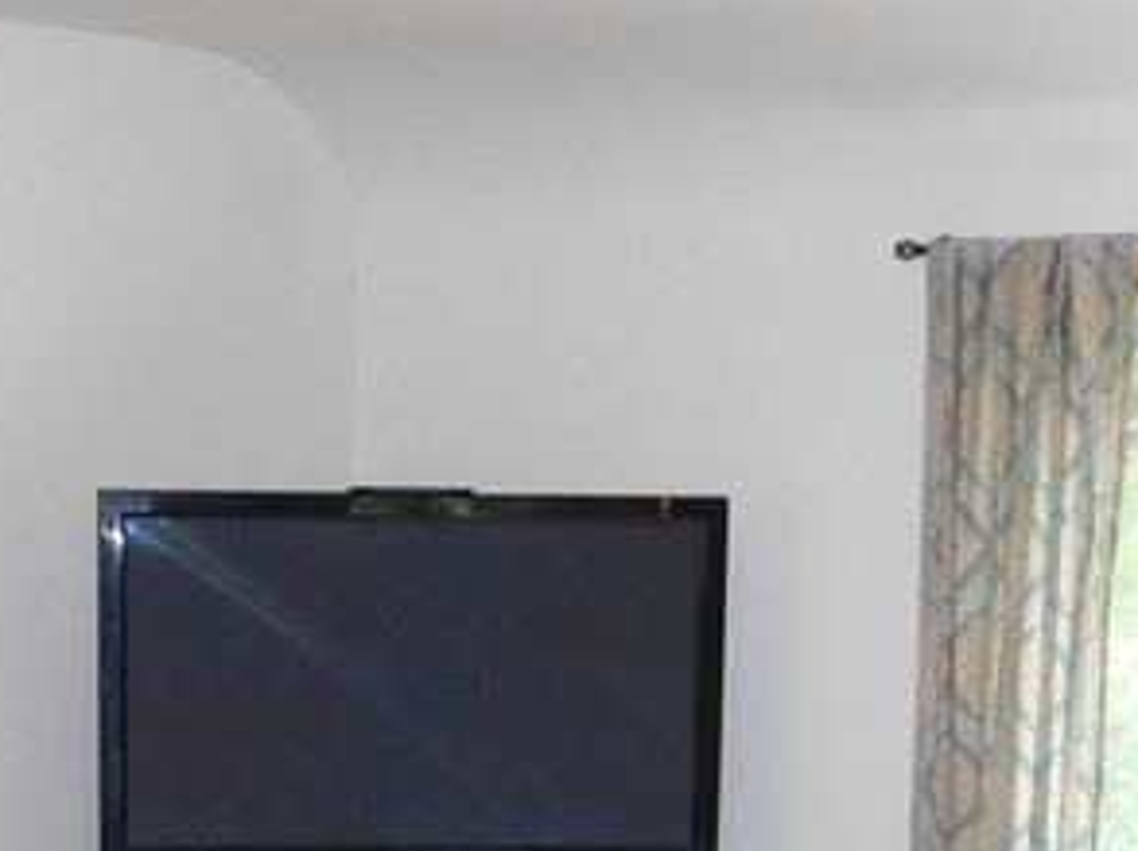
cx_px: 377
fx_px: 3448
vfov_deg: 13.4
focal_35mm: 105
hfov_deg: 18.7
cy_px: 1228
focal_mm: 5.3
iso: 320
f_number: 3.2
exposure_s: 1/30
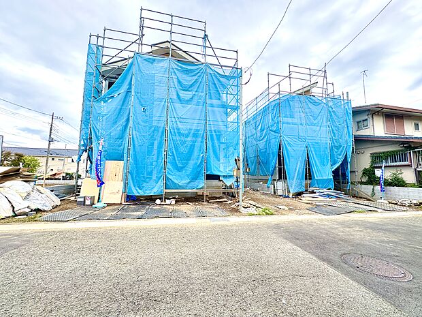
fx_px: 171
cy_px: 158
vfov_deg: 85.7
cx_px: 211
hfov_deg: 102.1
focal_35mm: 14
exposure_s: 1/423
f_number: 2.2
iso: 64
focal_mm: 2.22
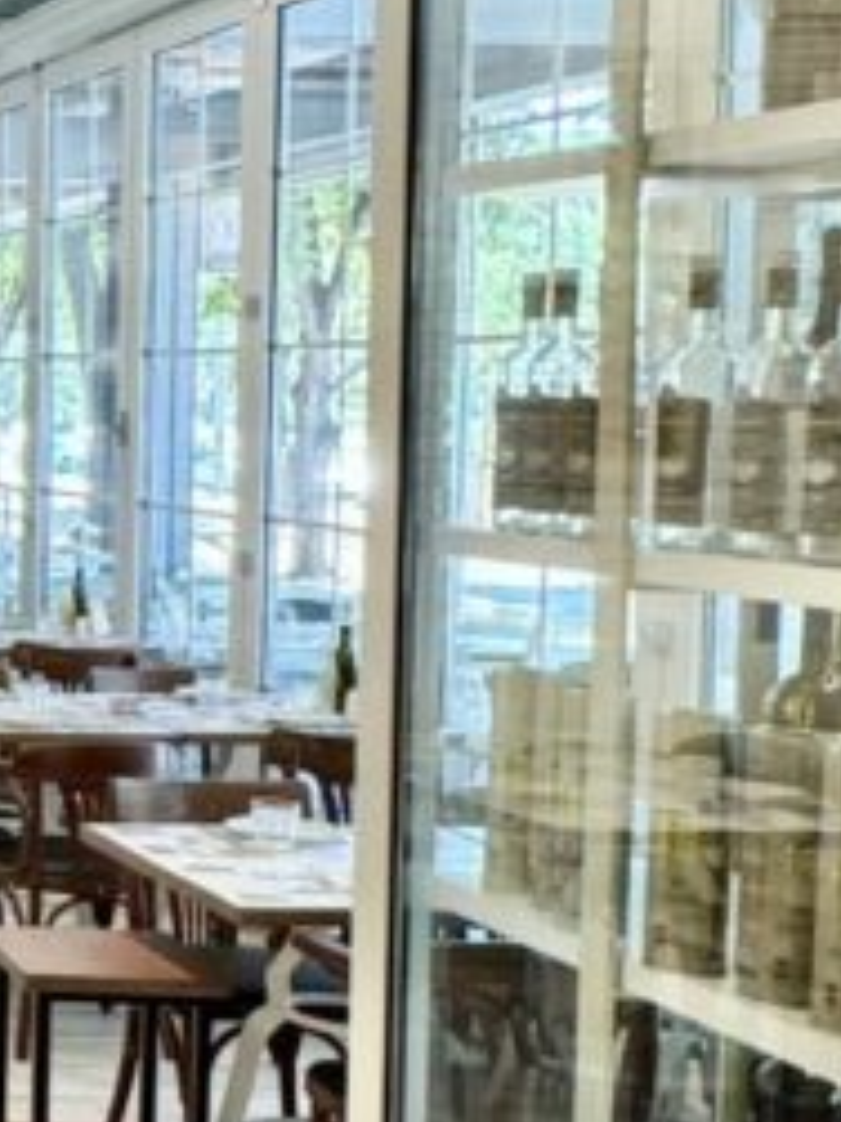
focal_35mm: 67
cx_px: -787
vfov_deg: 28.9
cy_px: 483
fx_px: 2172
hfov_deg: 16.9
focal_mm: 2.22
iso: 160
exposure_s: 1/100
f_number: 2.2
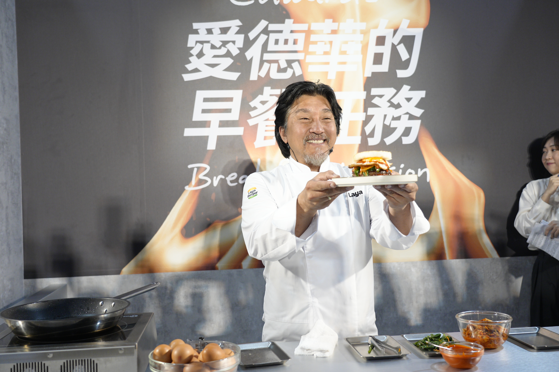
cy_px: 186
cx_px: 280
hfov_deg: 53.1
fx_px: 559
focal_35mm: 36
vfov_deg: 36.9
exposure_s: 1/200
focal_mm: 36
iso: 2000
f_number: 4
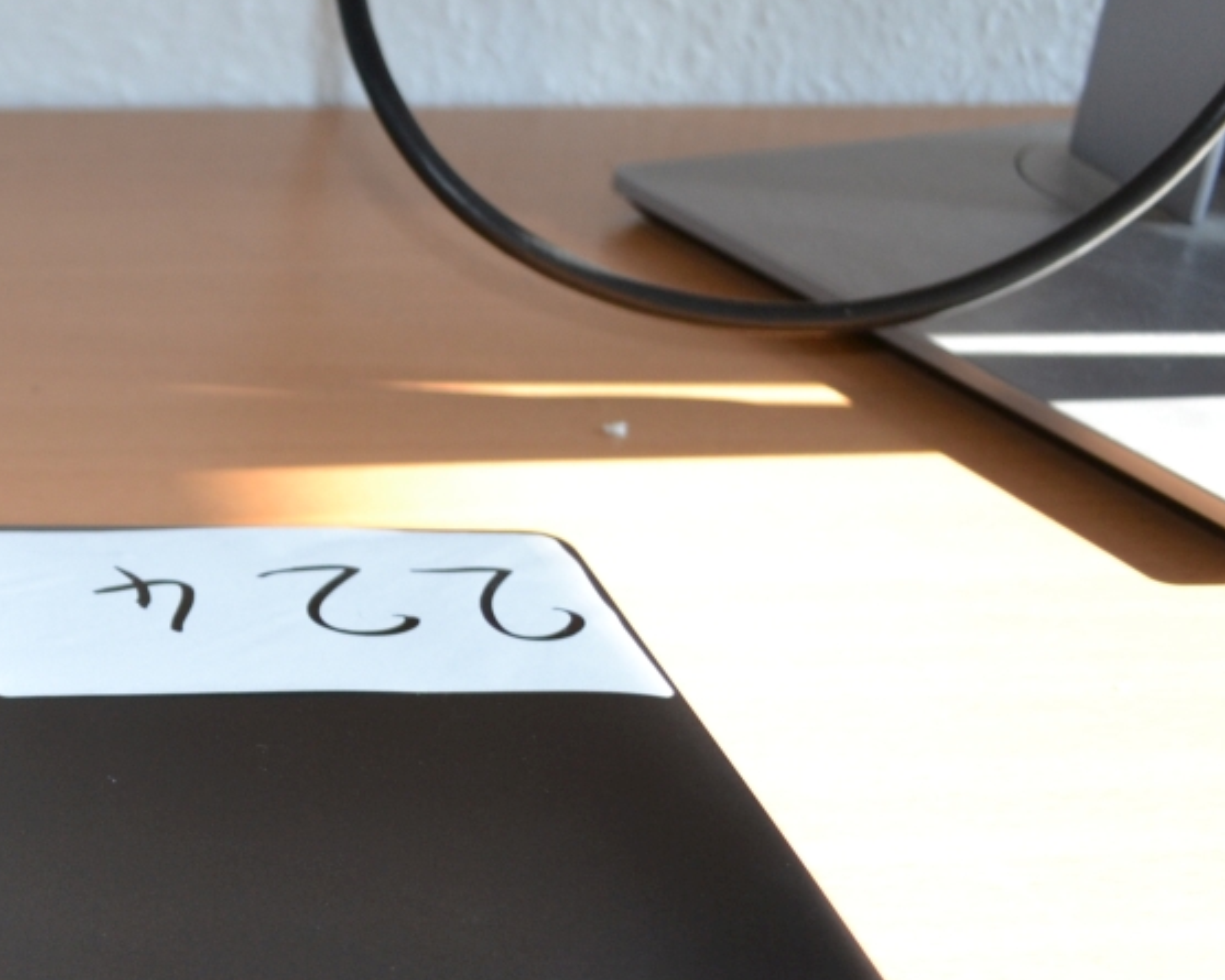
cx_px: -383
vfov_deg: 18.5
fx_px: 2937
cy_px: 955
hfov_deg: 21.3
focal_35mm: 81
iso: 280
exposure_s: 1/125
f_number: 4
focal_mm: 20
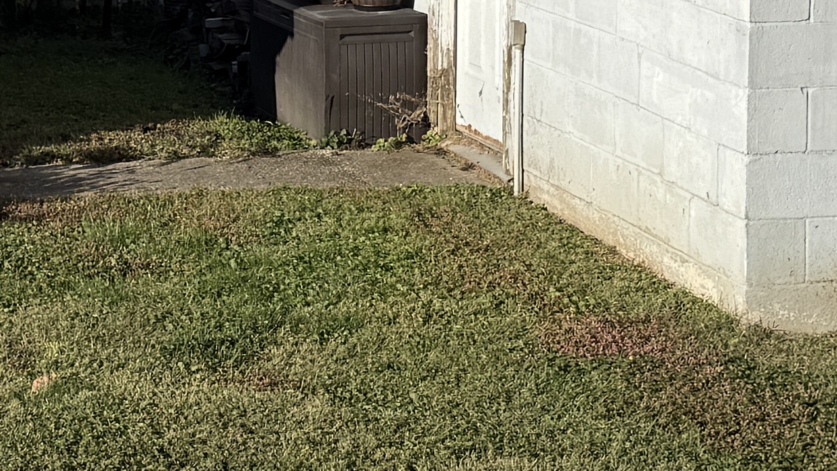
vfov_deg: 9.9
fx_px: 2663
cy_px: -97
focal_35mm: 120
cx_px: 134
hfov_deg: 17.7
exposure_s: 1/6711
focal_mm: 6.76
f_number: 1.78
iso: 80
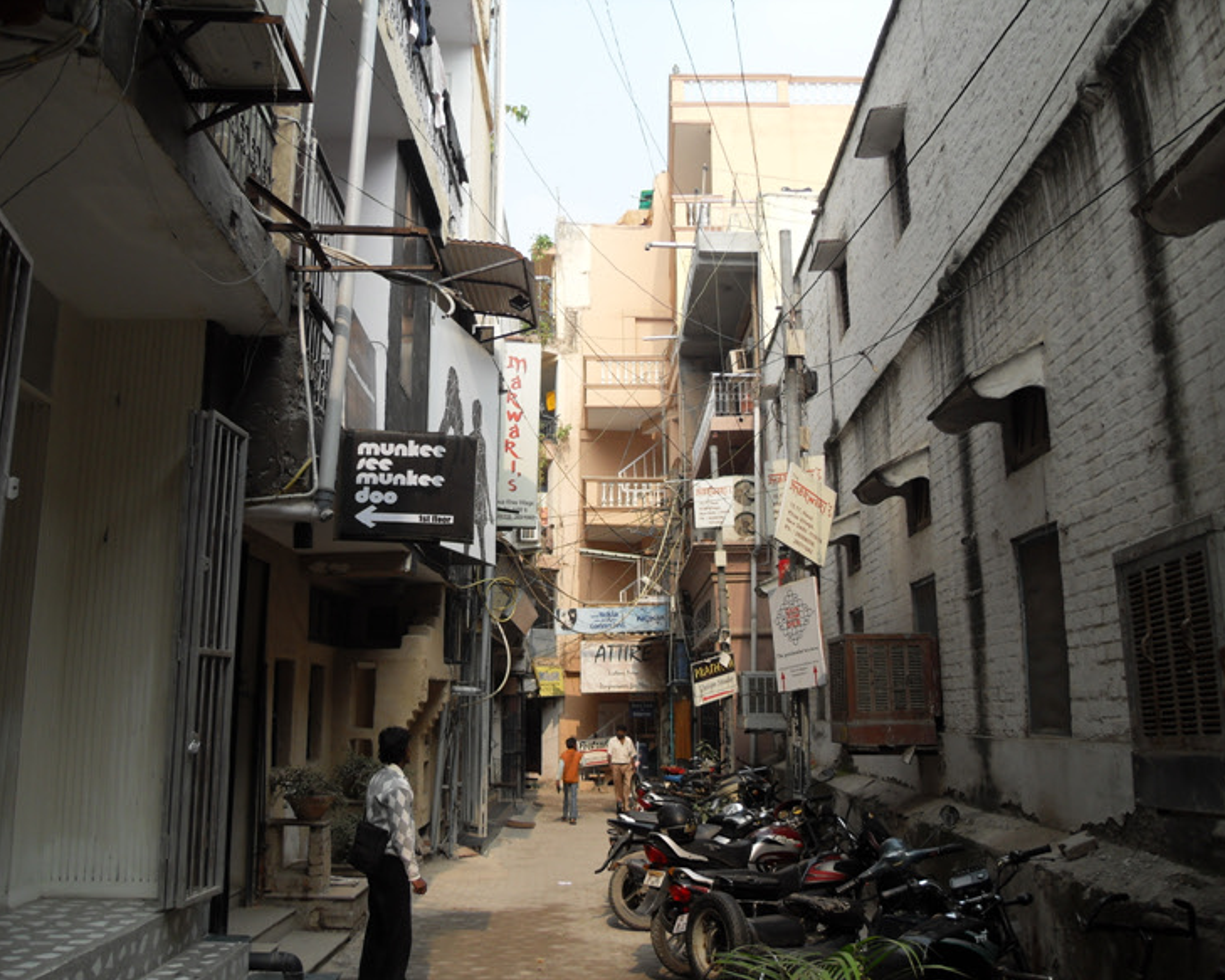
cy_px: 503
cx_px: 628
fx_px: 1088
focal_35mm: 30
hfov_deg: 58.8
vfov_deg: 48.5
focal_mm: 6
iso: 80
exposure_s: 1/90
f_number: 7.1
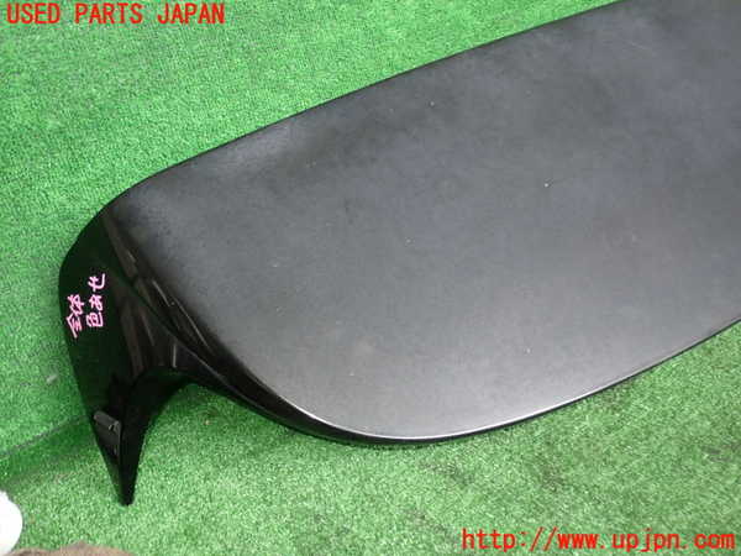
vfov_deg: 46.8
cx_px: 370
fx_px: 642
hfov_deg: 60.0
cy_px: 278
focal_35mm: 30
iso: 160
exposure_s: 1/60
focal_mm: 5.4
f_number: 2.3
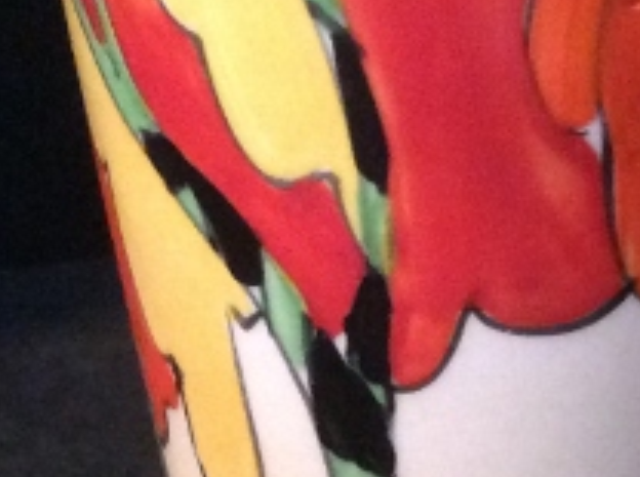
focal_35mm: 127
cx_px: 603
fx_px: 2343
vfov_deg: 11.4
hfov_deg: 15.3
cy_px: 554
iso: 500
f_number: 2.4
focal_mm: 3.3
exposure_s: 1/15
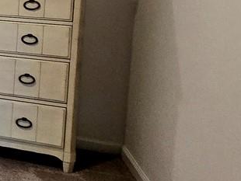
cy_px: -19
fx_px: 467
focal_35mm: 67
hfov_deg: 16.1
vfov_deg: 20.9
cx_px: -312
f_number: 2.2
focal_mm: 2.2
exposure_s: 1/60.2
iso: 200
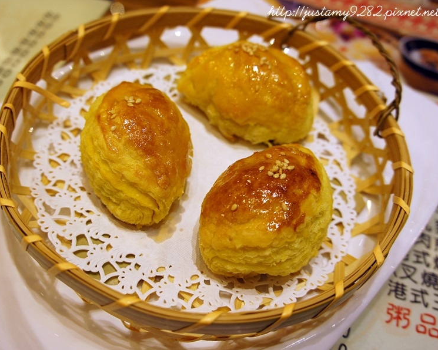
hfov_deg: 52.8
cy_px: 175
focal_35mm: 34
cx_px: 209
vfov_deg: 43.4
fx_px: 441
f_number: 4
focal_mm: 20
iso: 250
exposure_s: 1/30
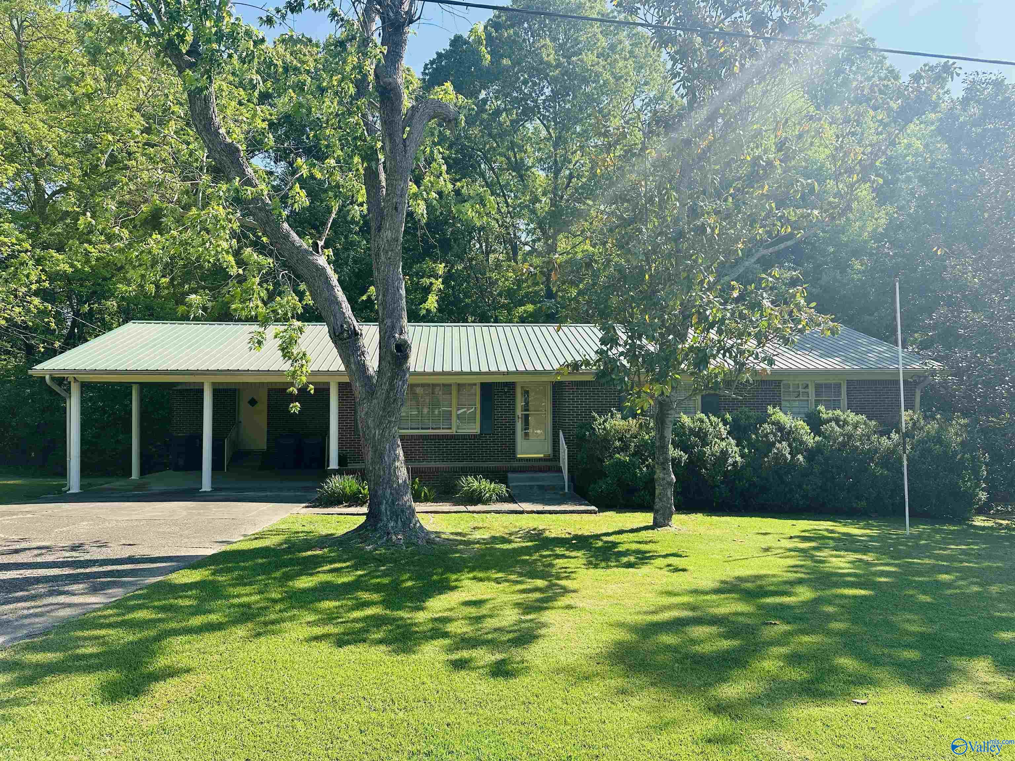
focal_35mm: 24
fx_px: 704
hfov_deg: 71.6
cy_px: 380
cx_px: 508
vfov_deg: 56.8
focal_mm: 6.86
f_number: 1.78
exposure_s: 1/1664
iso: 80
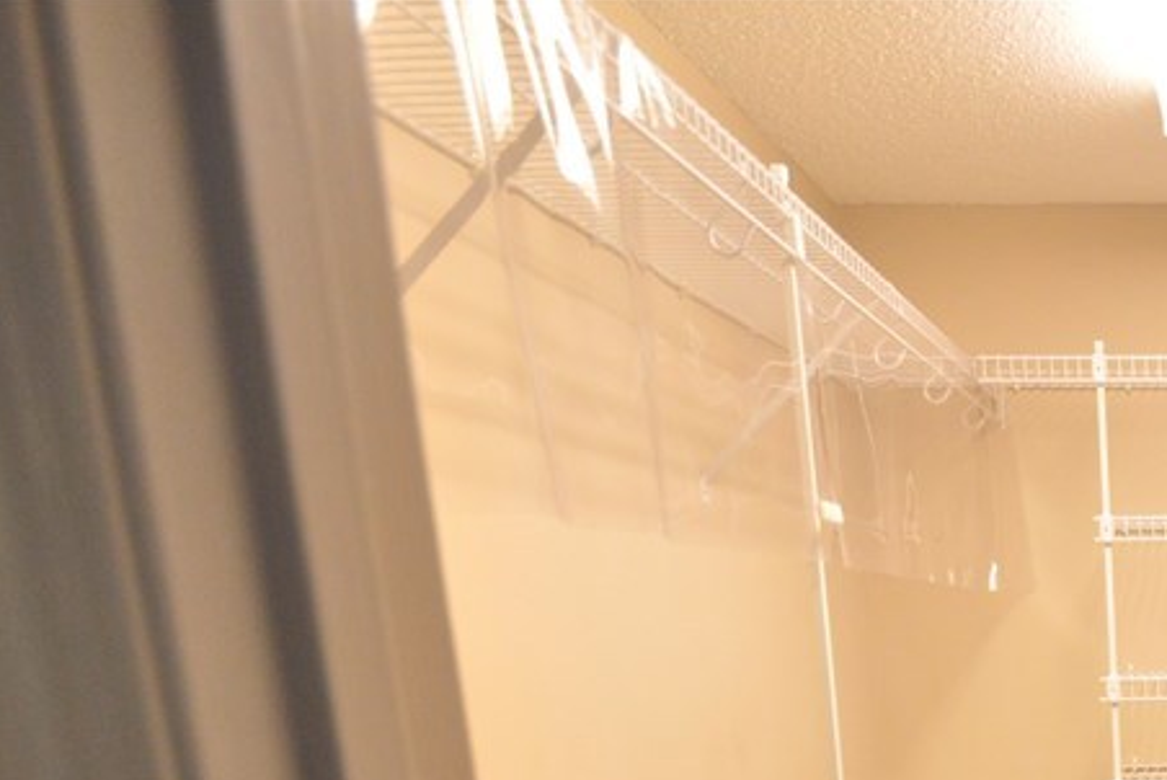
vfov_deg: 31.3
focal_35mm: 36
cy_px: 927
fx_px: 1168
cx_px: 1297
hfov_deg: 41.6
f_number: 3.5
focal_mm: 10
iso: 900
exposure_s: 1/60
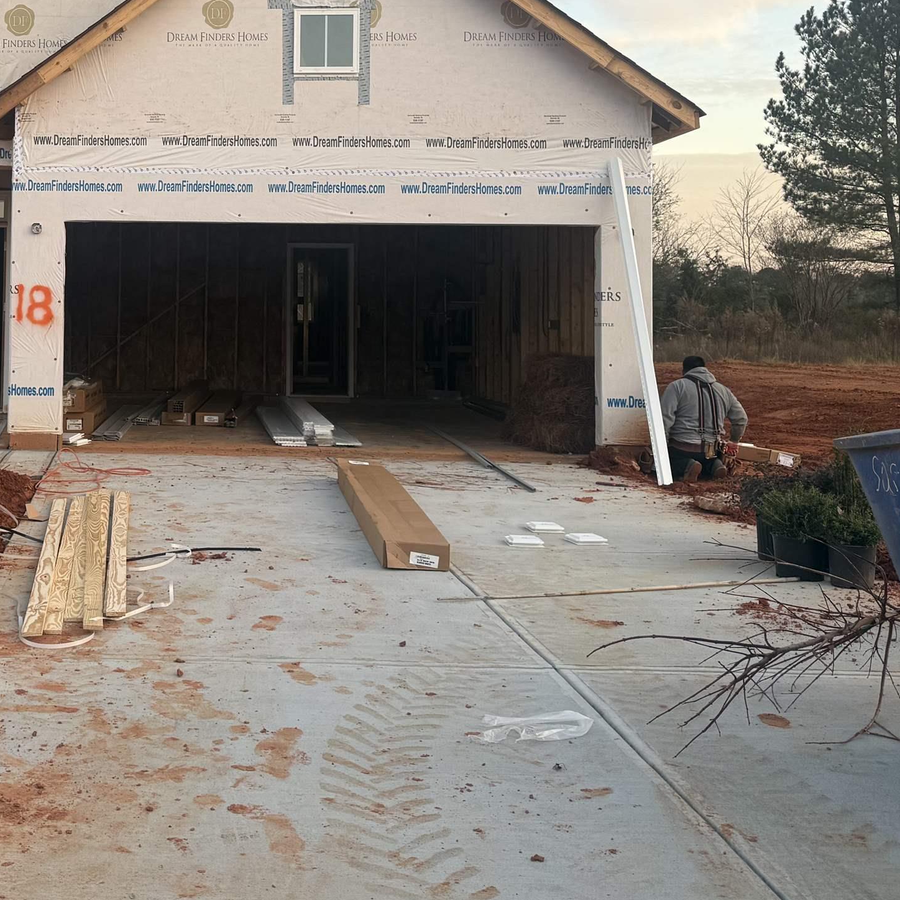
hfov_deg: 35.4
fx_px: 1324
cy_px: 237
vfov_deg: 36.8
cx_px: 97
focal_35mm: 45
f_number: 1.78
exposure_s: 1/288
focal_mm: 6.76
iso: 64
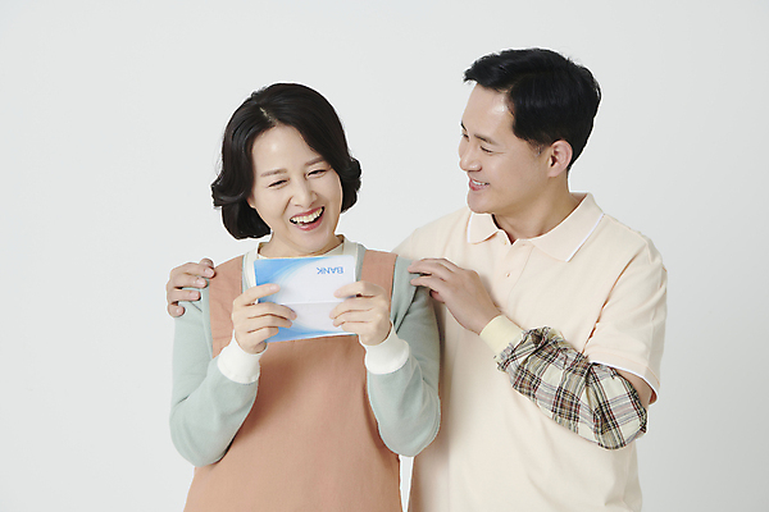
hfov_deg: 28.8
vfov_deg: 19.5
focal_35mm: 70
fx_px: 1495
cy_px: 256
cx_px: 384
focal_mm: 70
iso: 80
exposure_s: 1/125
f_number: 11
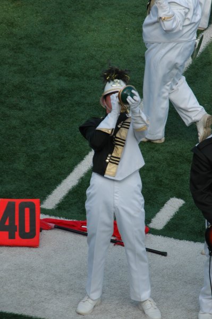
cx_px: 106
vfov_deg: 3.4
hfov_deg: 2.3
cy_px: 160
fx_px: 5309
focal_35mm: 600
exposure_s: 1/640
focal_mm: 400
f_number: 5.6
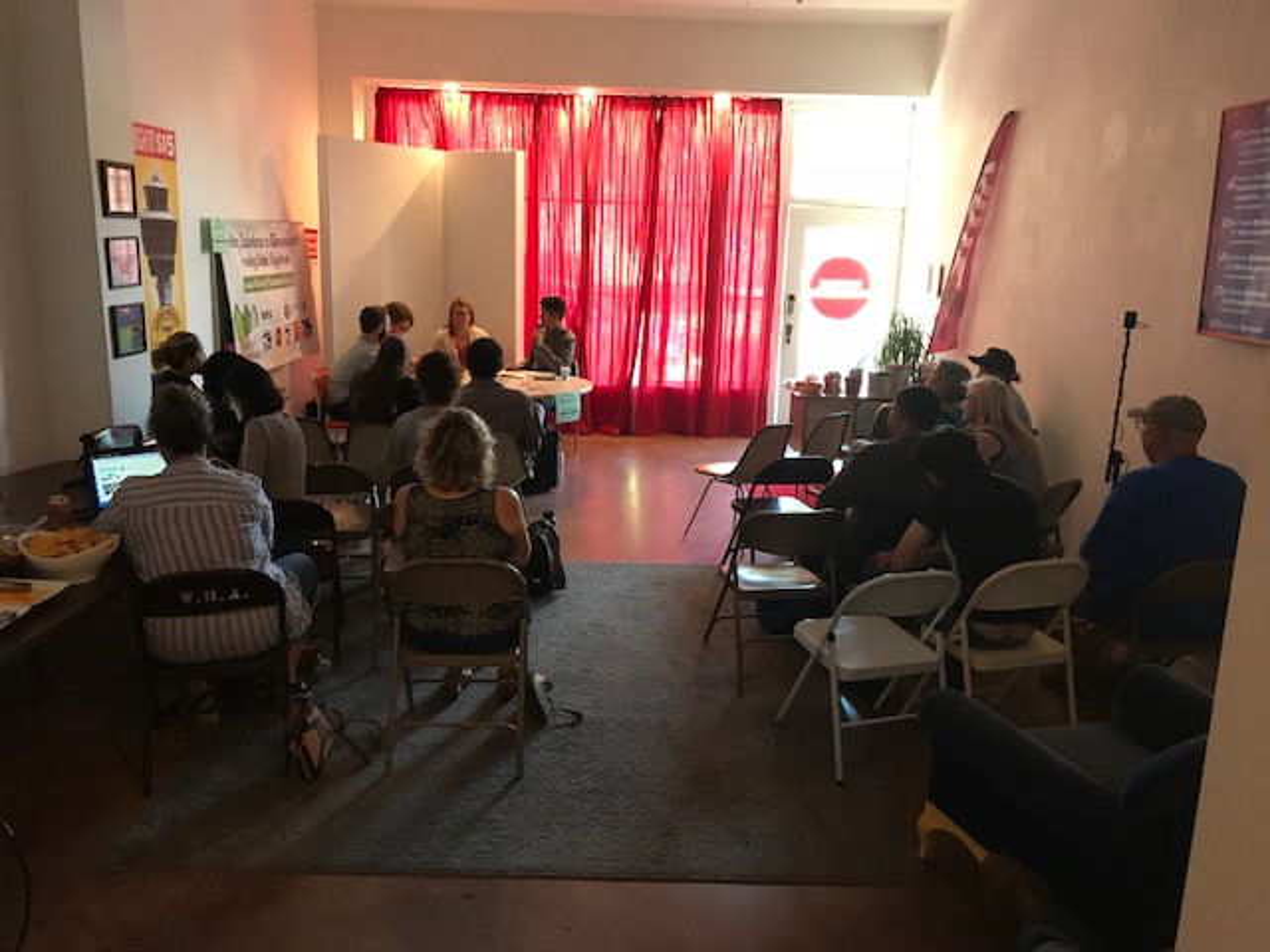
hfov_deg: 63.4
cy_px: 476
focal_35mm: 28
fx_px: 1027
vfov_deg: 49.7
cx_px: 635
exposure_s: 1/15
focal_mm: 3.99
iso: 80
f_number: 1.8
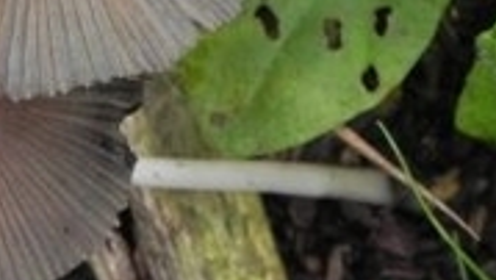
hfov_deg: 4.1
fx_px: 6910
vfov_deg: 2.3
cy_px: -130
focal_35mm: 525
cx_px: 47
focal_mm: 25.7
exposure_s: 1/77.3
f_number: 4.5
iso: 160
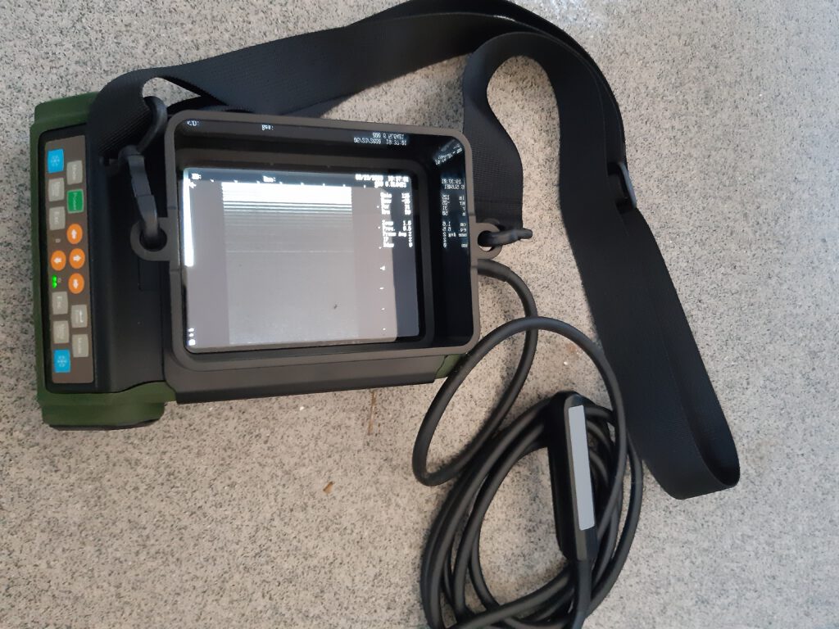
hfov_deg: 67.3
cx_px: 420
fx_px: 630
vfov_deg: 53.1
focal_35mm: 26
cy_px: 314
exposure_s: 1/25
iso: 640
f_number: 1.7
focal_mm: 3.92
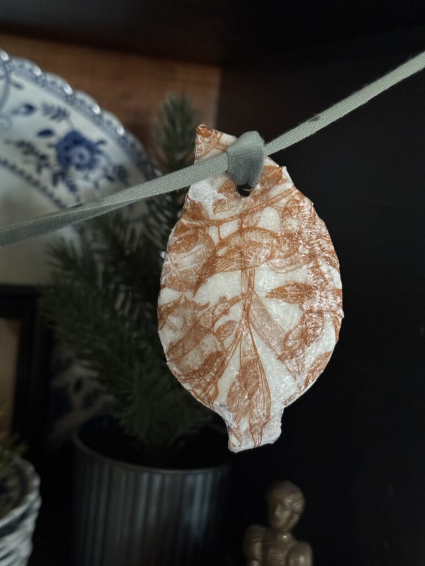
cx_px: 212
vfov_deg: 39.7
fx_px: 786
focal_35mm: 48
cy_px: 283
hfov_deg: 30.3
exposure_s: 1/24
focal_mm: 6.76
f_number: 1.78
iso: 640
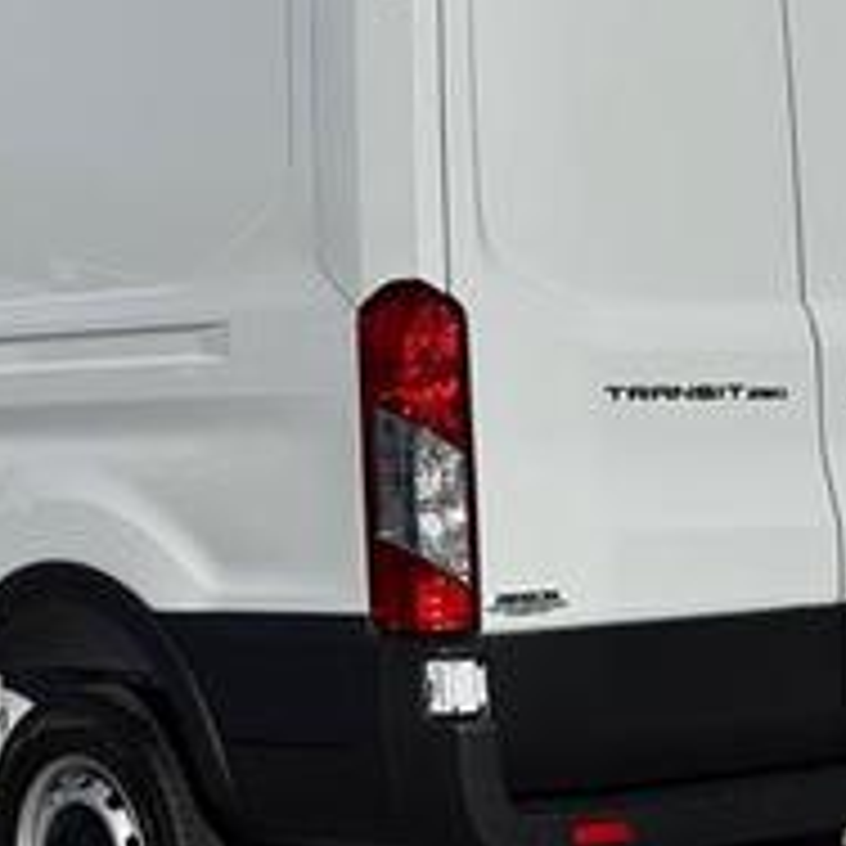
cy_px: 333
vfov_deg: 15.3
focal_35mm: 114
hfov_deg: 15.2
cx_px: 140
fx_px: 3152
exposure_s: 1/15385
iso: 64
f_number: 1.78
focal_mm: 6.76
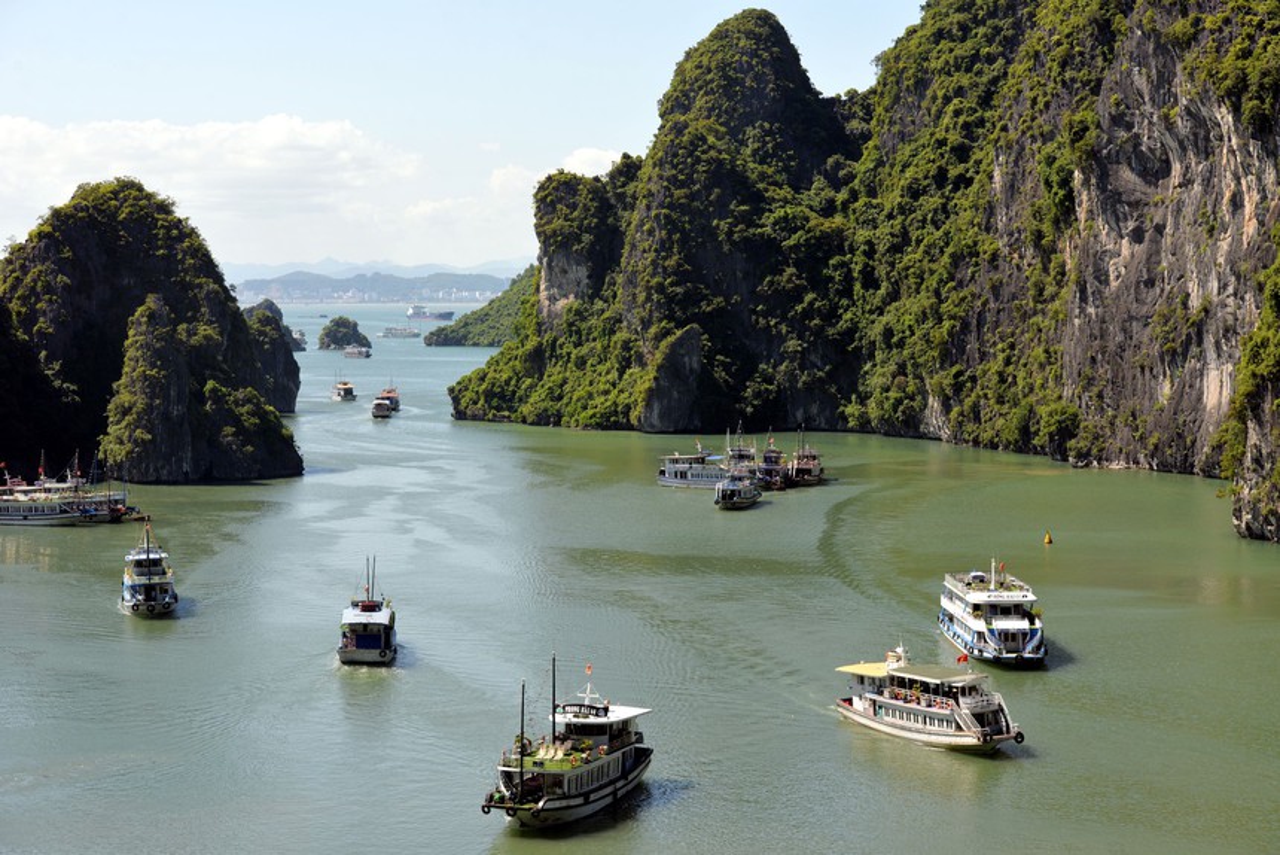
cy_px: 428
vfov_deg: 19.5
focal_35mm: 70
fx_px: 2490
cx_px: 640
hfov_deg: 28.8
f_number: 8
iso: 125
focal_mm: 70
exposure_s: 1/250
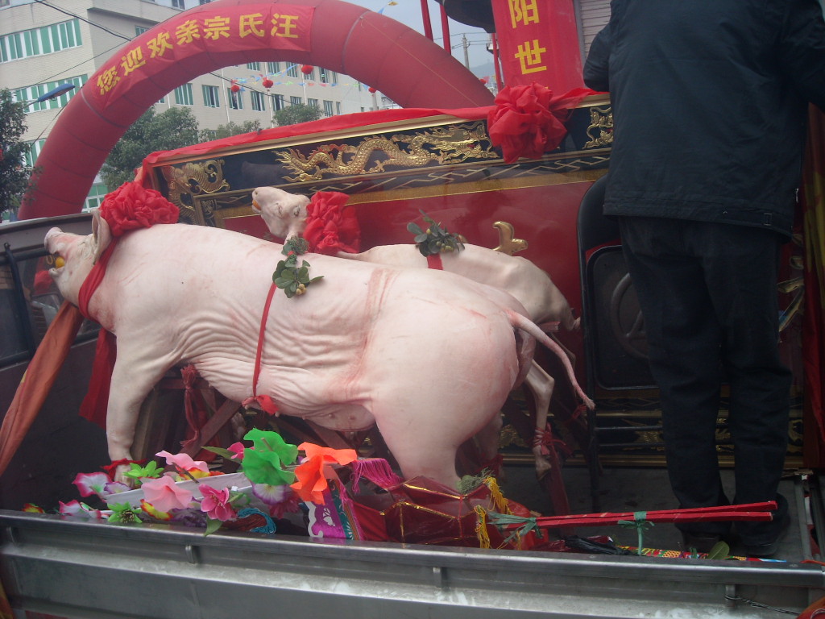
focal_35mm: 35
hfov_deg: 52.6
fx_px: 834
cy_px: 310
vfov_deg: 40.7
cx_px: 412
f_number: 2.8
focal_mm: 5.7
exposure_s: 1/105
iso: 64
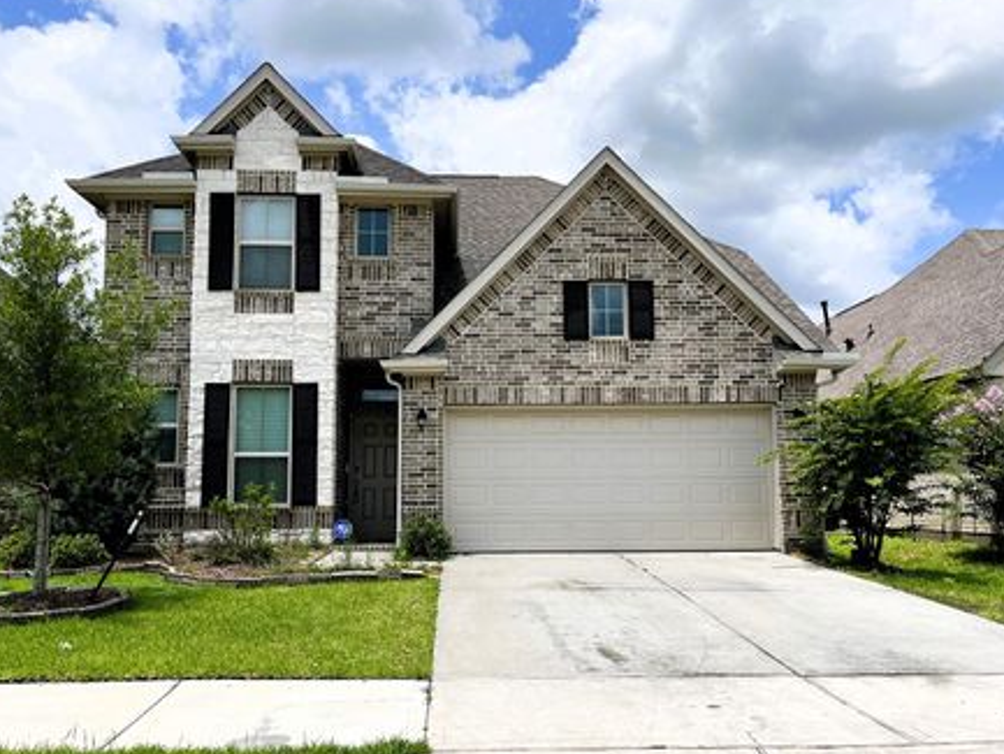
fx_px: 870
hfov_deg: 59.9
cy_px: 400
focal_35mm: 30
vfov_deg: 46.8
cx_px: 480
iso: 50
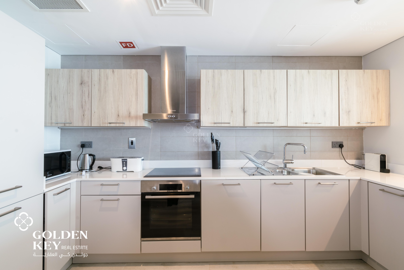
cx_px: 202
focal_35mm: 15
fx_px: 168
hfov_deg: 100.4
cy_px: 135
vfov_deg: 77.3
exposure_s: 2
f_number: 16
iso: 100
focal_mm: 10
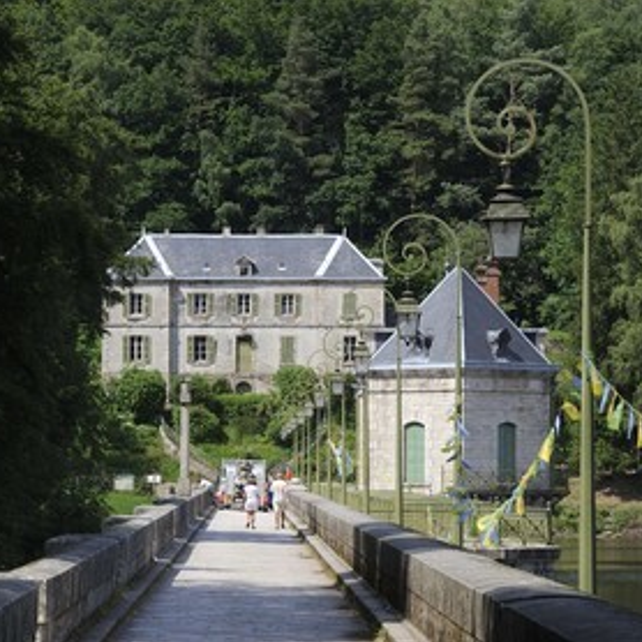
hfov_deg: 8.5
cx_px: 361
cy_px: 321
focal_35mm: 206
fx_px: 4322
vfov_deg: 8.5
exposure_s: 1/320
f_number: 13
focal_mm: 160
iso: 400
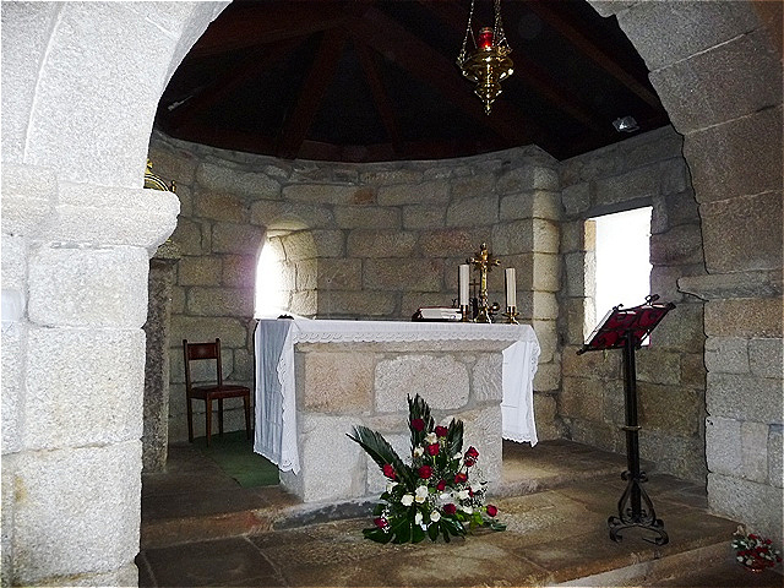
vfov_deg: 49.7
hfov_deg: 63.4
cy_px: 294
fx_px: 634
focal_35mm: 28
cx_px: 392
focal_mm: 4.7
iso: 320
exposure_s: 1/30
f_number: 3.3
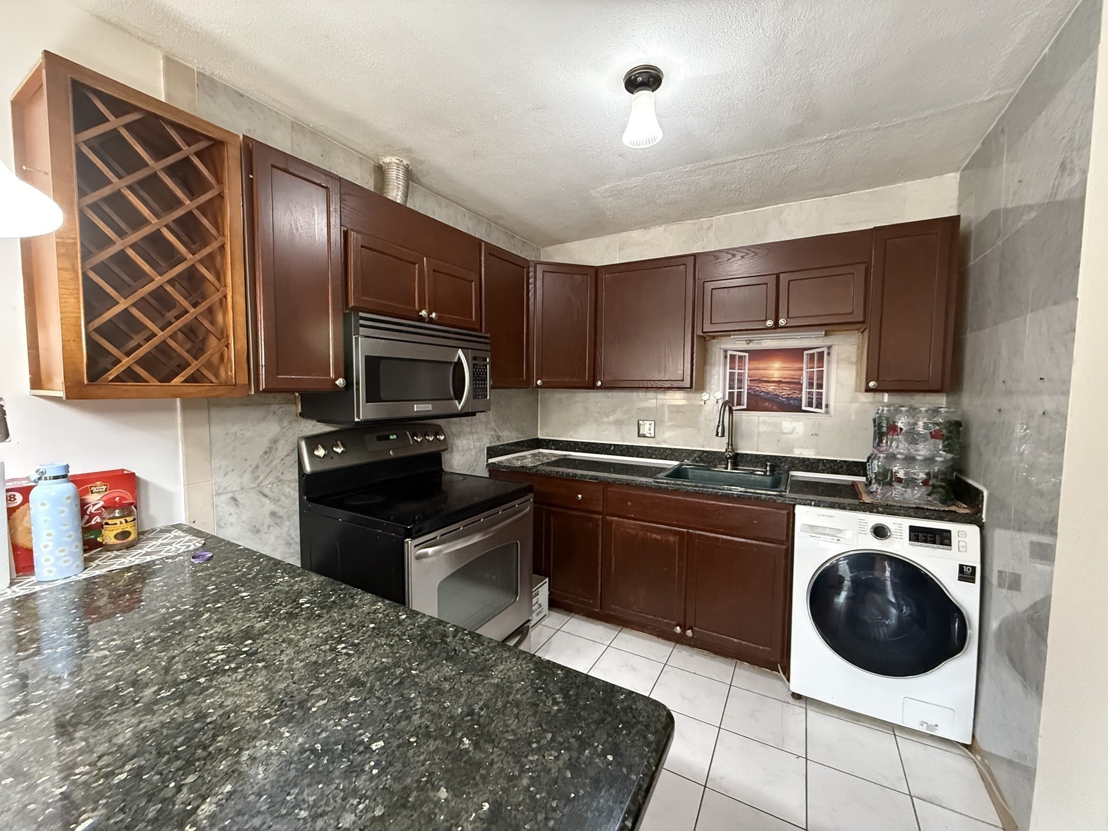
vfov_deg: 85.7
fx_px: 448
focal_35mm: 14
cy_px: 416
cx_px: 554
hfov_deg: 102.1
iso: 1000
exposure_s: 1/60
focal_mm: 2.22
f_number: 2.2
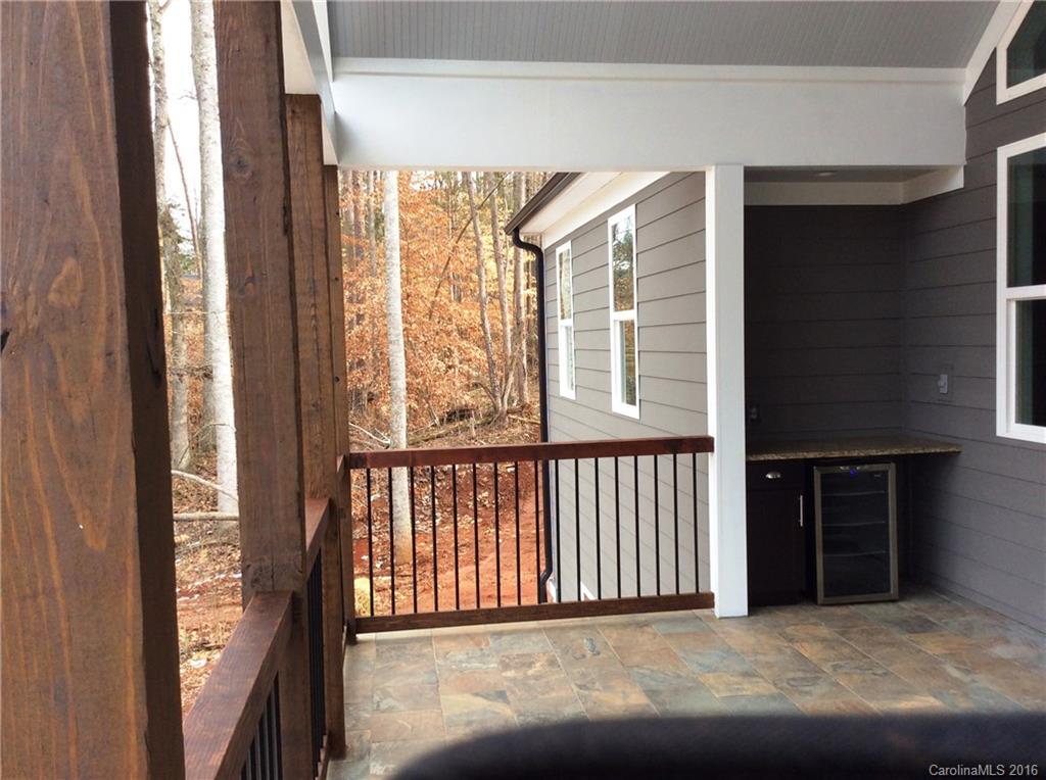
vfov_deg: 44.0
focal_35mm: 32
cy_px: 390
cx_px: 523
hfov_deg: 56.9
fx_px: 965
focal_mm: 3.3
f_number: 2.4
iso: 32
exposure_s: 1/169
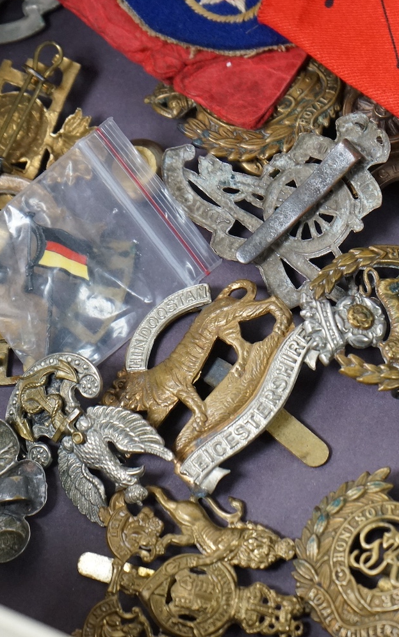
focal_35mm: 123
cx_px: 312
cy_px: 357
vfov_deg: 17.0
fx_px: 2139
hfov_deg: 10.6
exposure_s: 1/100
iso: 3200
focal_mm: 70
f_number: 6.3
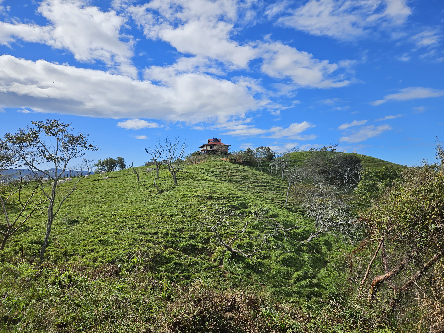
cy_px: 166
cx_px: 222
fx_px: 295
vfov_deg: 58.9
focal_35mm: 23
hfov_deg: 73.9
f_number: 1.8
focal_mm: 5.4
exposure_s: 1/2859
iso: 25
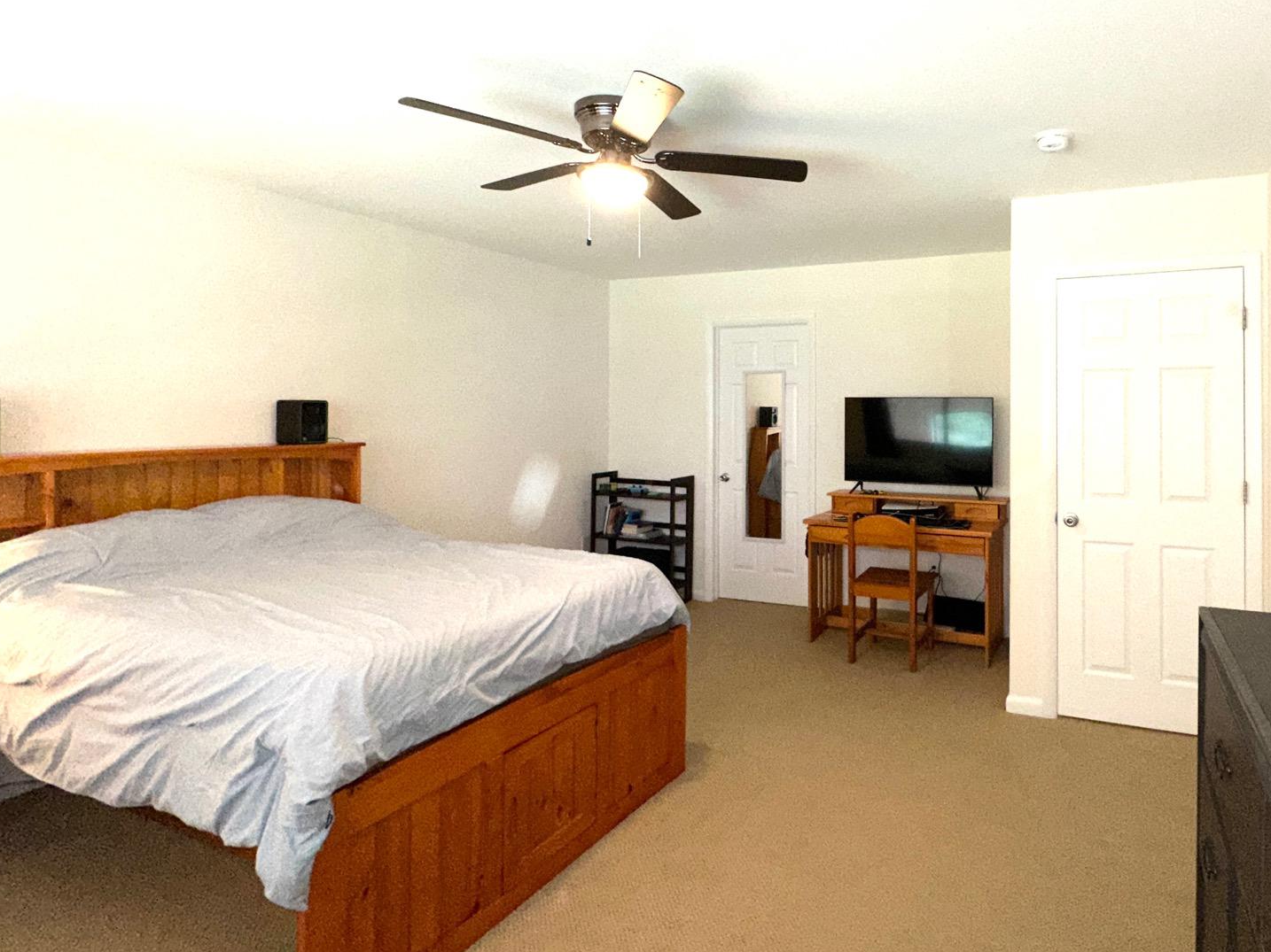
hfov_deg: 79.7
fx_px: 734
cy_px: 407
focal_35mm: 20
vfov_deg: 65.6
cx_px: 823
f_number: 2.2
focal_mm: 2.22
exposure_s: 1/60
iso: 160
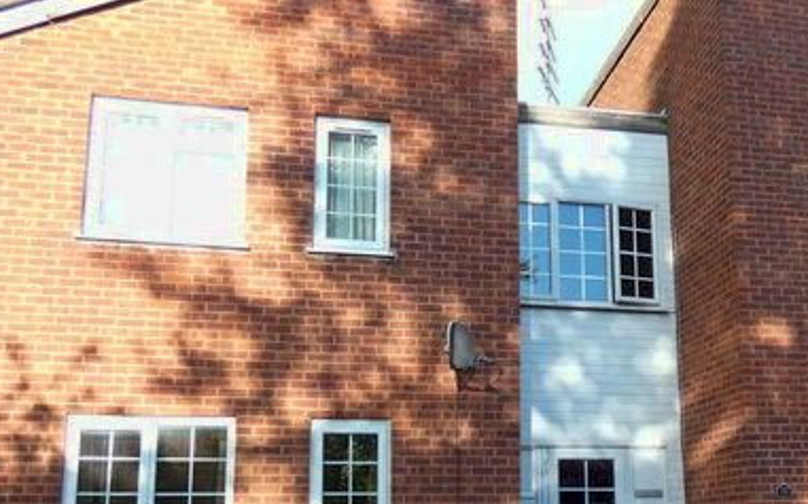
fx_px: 859
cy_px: 386
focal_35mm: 39
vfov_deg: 32.1
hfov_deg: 49.8
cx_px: 513
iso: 80
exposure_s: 1/320
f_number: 2.8
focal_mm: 3.6
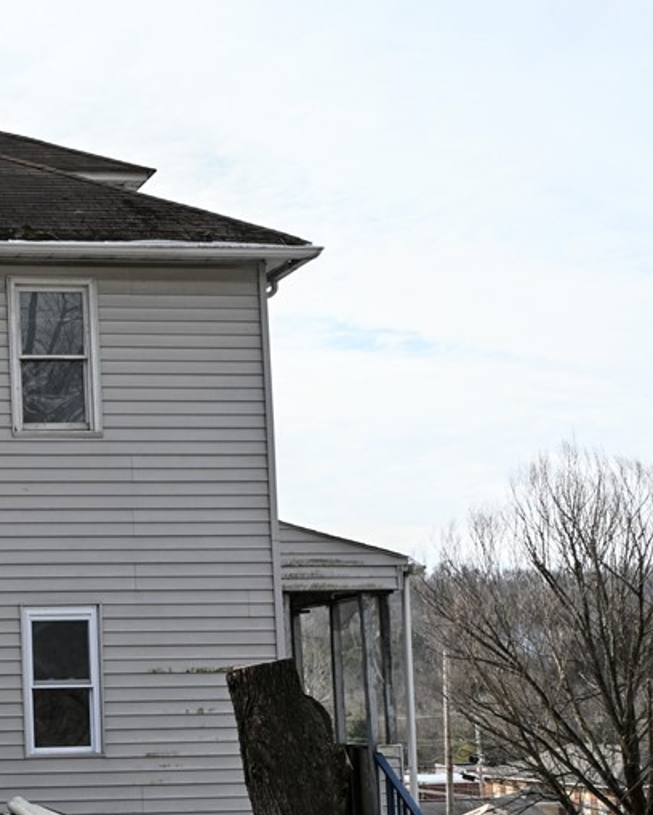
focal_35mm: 66
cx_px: -176
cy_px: 547
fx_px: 1593
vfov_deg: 28.5
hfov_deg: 21.2
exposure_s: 1/320
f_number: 6.3
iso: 100
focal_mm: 22
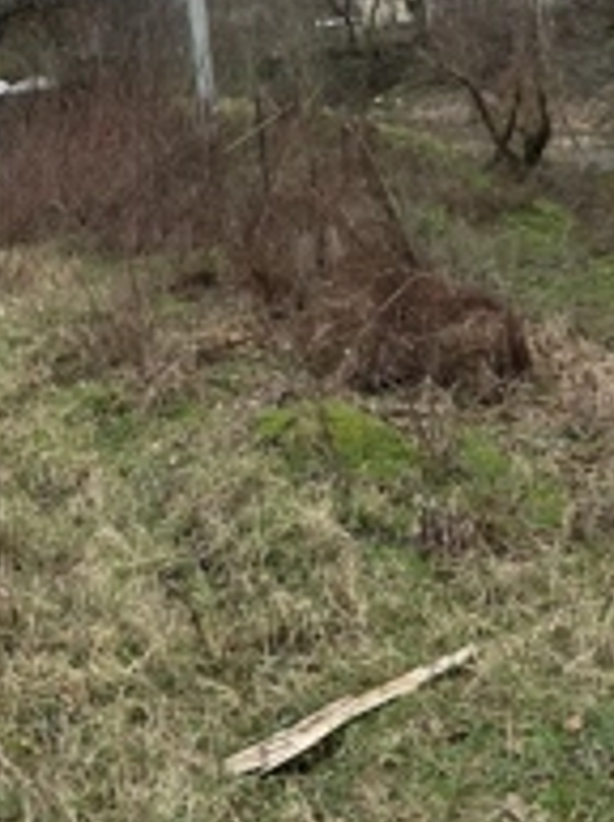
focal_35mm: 54
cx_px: 252
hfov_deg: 26.9
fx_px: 1281
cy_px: 187
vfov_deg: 34.7
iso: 50
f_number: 1.5
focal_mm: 5.7
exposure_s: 1/1029
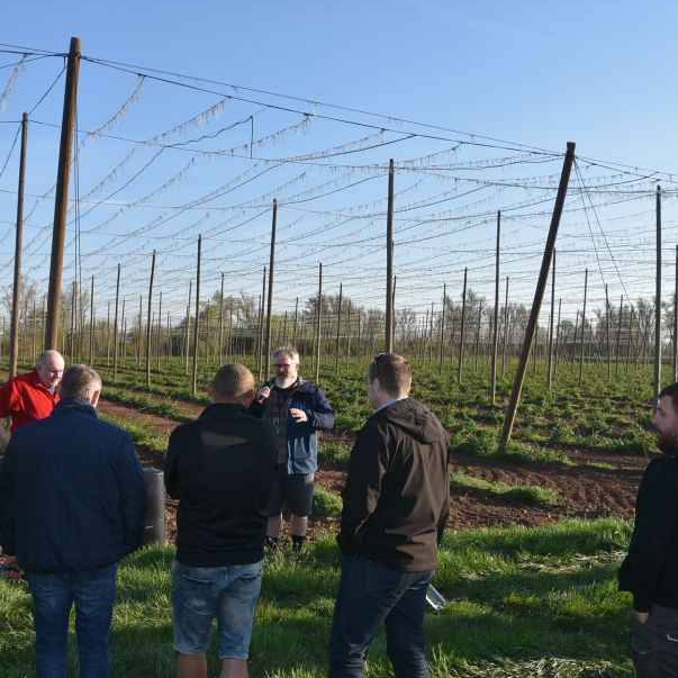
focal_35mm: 39
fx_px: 864
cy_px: 371
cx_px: 270
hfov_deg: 42.6
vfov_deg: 42.8
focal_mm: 18
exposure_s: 1/250
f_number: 7.1
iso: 100
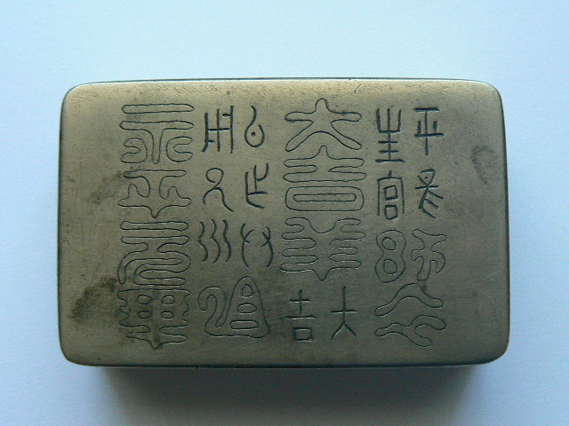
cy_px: 213
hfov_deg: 30.7
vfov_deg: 23.3
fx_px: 1036
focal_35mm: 63
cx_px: 284
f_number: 2.8
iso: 200
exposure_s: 1/30
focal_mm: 7.6
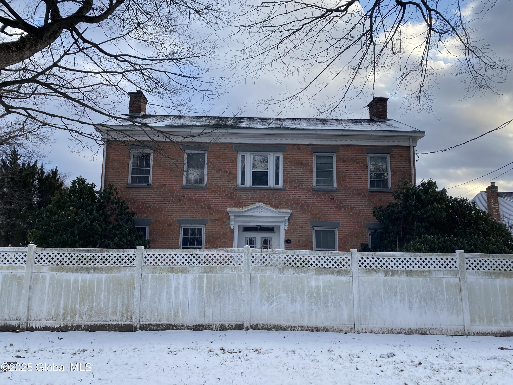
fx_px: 385
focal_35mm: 26
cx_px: 256
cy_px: 192
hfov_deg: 67.3
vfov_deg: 53.1
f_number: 1.8
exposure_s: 1/613
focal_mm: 4.25
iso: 32
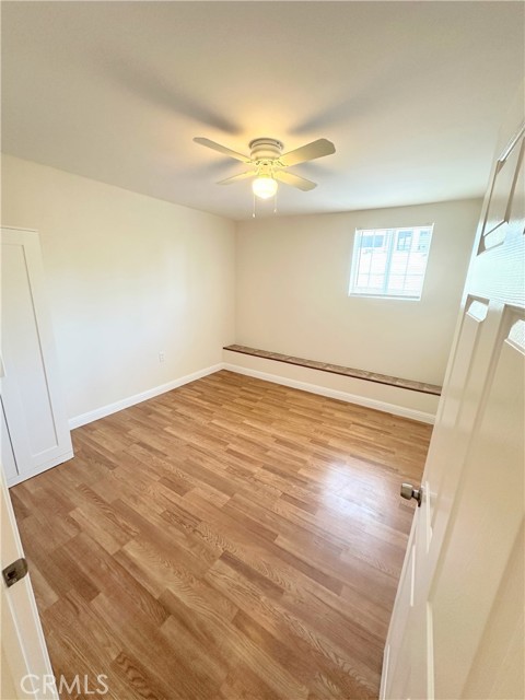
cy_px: 350
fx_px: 283
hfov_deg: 85.7
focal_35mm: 14
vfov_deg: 102.1
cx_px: 262
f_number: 2.2
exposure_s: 1/120
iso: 200
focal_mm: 2.22
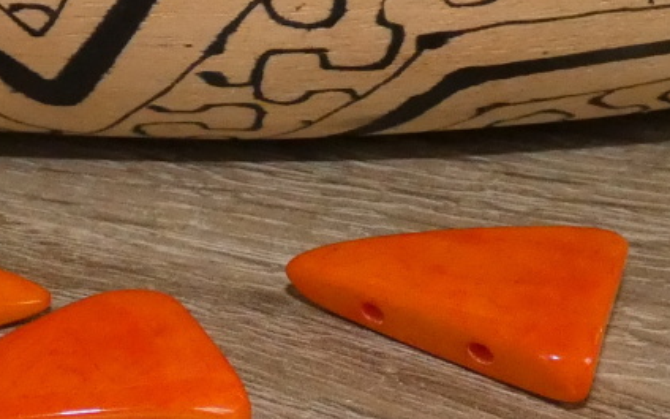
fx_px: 730
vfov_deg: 31.9
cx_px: 179
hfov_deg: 47.7
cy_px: 240
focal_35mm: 40
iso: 800
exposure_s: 1/125
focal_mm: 3.6
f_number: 2.8
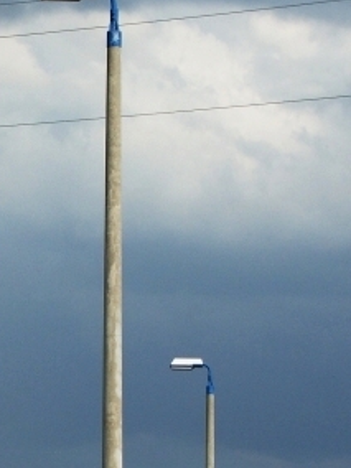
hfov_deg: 6.2
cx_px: -275
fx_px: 3174
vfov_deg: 8.4
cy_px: 503
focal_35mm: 235
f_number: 9
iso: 100
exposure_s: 1/500
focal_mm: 45
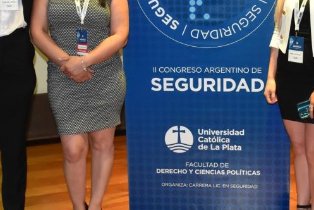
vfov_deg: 19.0
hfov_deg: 28.3
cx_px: 206
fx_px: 620
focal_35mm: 71
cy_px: 43
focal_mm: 23
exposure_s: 1/60
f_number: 7.1
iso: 3200
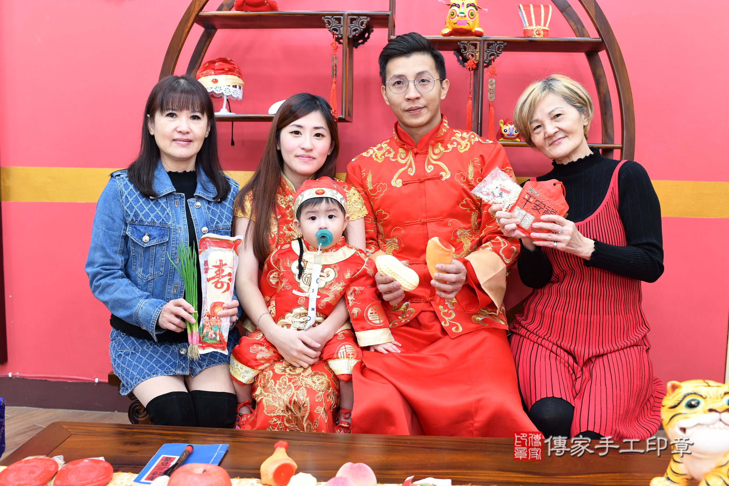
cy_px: 243
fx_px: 709
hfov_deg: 54.4
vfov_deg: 37.9
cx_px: 364
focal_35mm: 35
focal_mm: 35
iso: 800
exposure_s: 1/200
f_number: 4.5
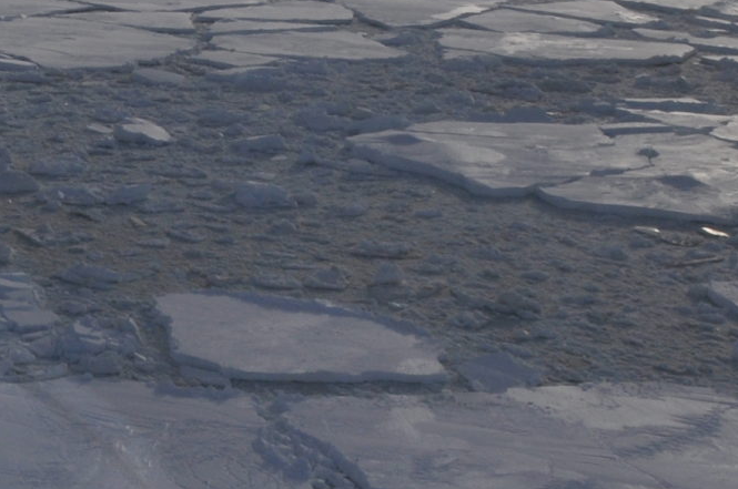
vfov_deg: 12.2
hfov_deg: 17.1
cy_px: -350
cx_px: -482
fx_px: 2128
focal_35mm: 104
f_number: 14
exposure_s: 1/800
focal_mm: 18
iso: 200
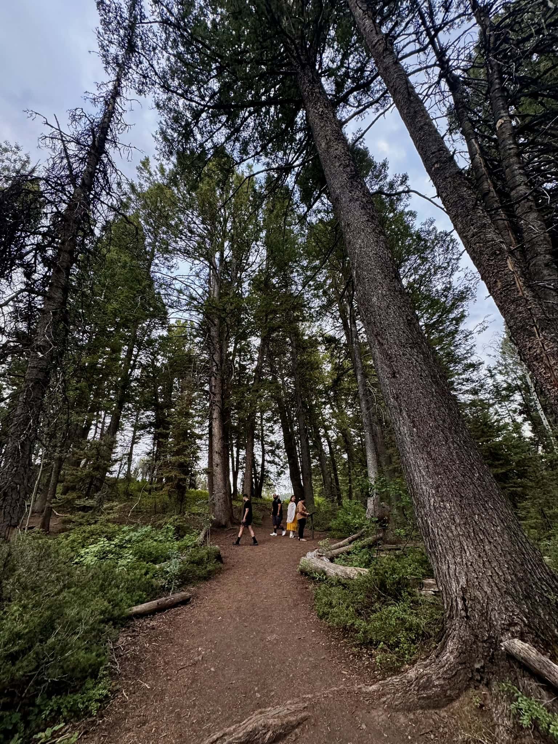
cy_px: 372
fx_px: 301
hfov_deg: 85.7
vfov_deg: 102.1
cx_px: 279
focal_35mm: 14
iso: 320
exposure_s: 1/99
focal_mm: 2.2
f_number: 2.2
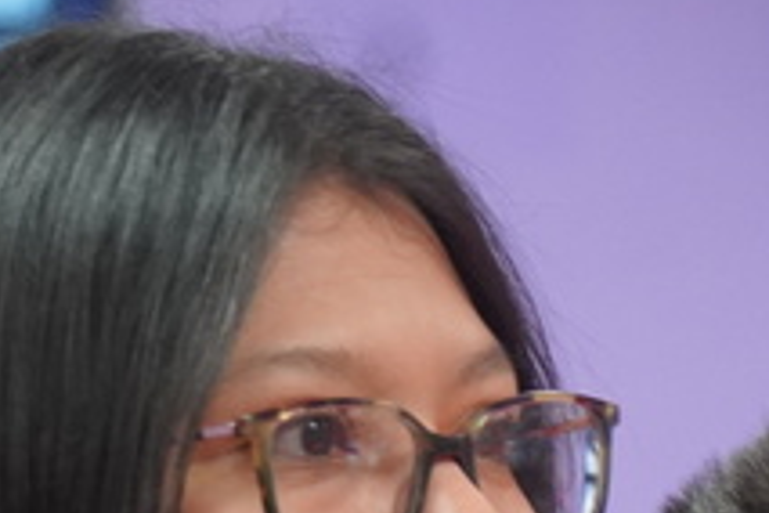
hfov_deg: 4.1
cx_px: 426
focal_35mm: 504
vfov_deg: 2.7
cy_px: 1024
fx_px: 10765
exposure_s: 1/160
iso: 5000
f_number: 4
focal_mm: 105
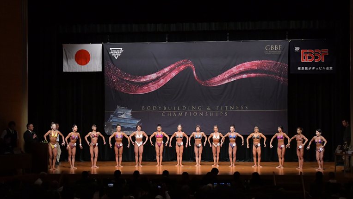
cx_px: 179
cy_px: 109
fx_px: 627
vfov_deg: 18.0
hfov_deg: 31.4
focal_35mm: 67
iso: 5000
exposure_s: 1/400
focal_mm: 42
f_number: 5.6
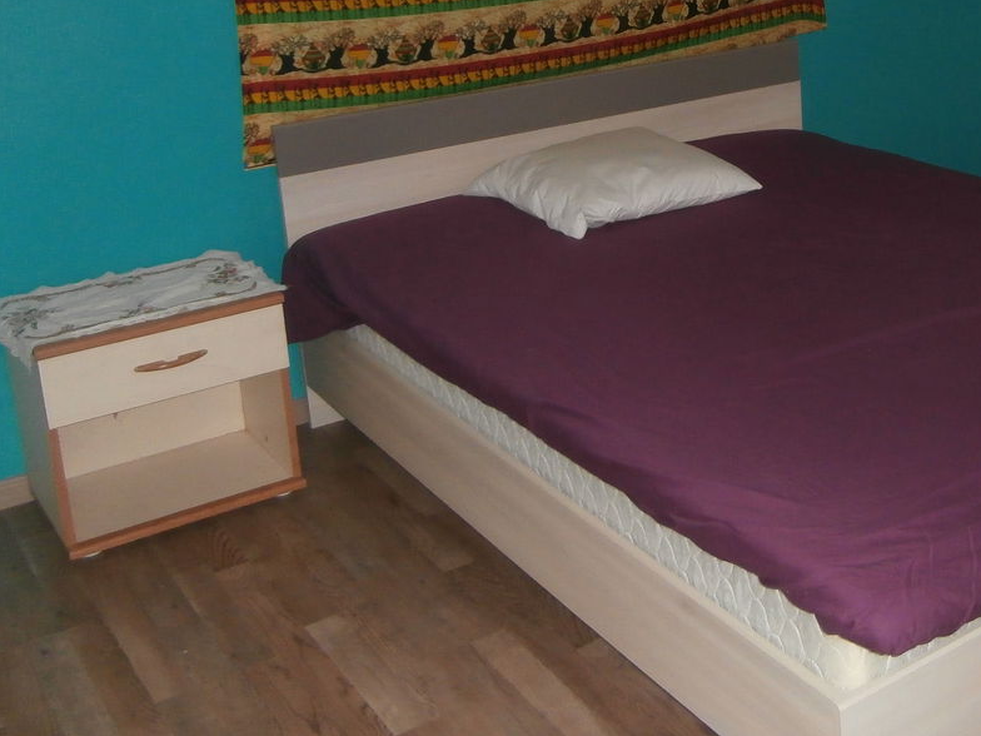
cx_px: 818
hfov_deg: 37.2
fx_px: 1389
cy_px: 116
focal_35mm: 49
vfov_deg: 28.8
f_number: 3
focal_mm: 4.2
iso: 200
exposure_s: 1/30
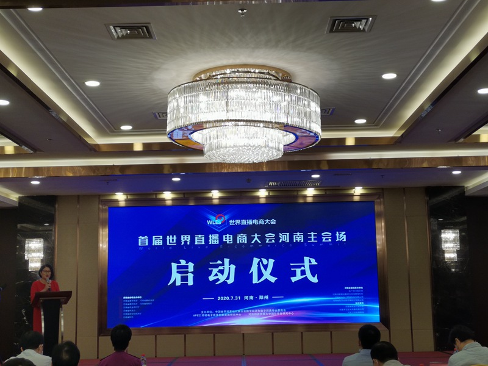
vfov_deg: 29.7
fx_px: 691
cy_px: 183
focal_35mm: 49
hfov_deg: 38.9
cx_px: 244
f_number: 1.8
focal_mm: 5.5
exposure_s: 1/100
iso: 80
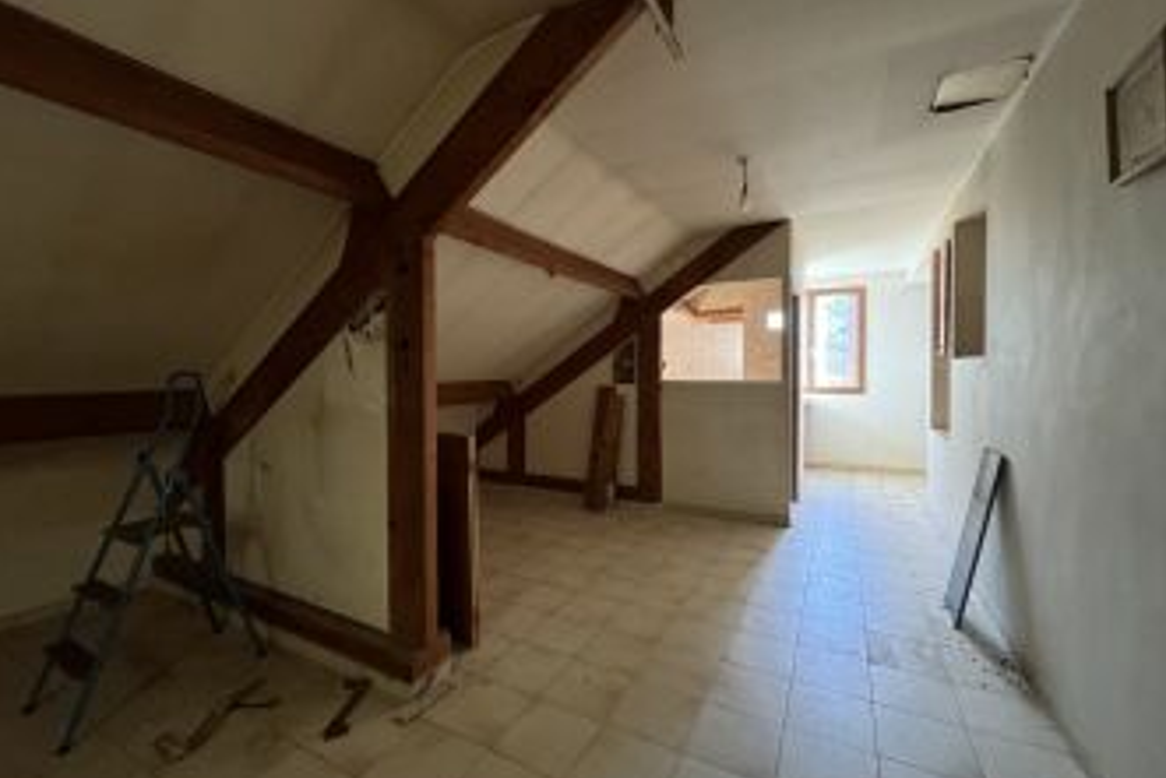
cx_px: 587
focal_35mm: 15
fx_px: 486
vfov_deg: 77.4
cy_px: 380
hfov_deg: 100.4
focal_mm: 2.22
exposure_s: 1/60
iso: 500
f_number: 2.2
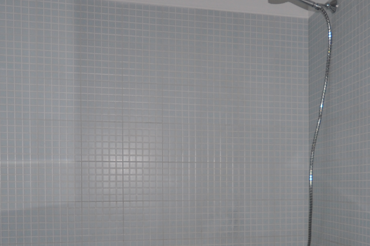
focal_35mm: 45
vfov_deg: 29.3
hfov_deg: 43.1
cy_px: 187
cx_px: 244
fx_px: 462
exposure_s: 1/60
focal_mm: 10
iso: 200
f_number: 4
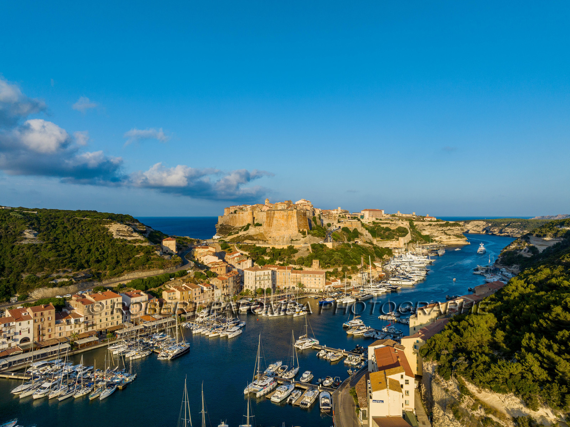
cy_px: 214
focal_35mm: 24
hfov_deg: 71.6
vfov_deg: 56.8
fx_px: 395
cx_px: 285
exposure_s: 1/200
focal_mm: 12.3
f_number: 9
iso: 100
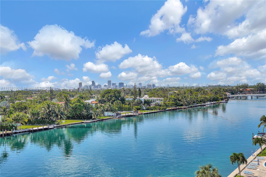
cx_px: 133
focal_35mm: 35
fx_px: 259
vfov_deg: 37.8
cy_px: 88
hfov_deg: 54.4
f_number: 8
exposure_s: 1/800
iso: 200
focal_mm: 35
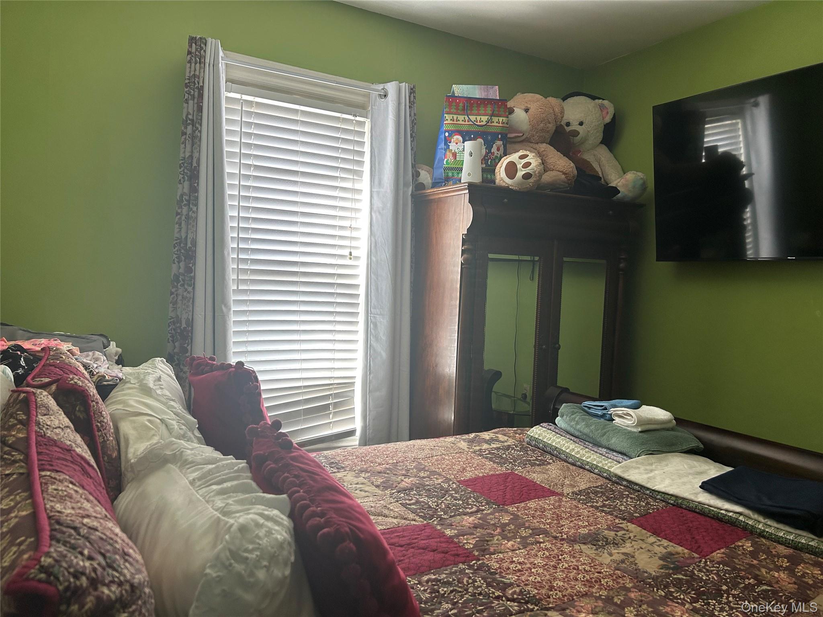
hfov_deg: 67.3
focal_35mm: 26
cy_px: 308
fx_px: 618
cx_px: 412
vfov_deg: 53.1
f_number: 1.5
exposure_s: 1/66
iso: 125
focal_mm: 5.7
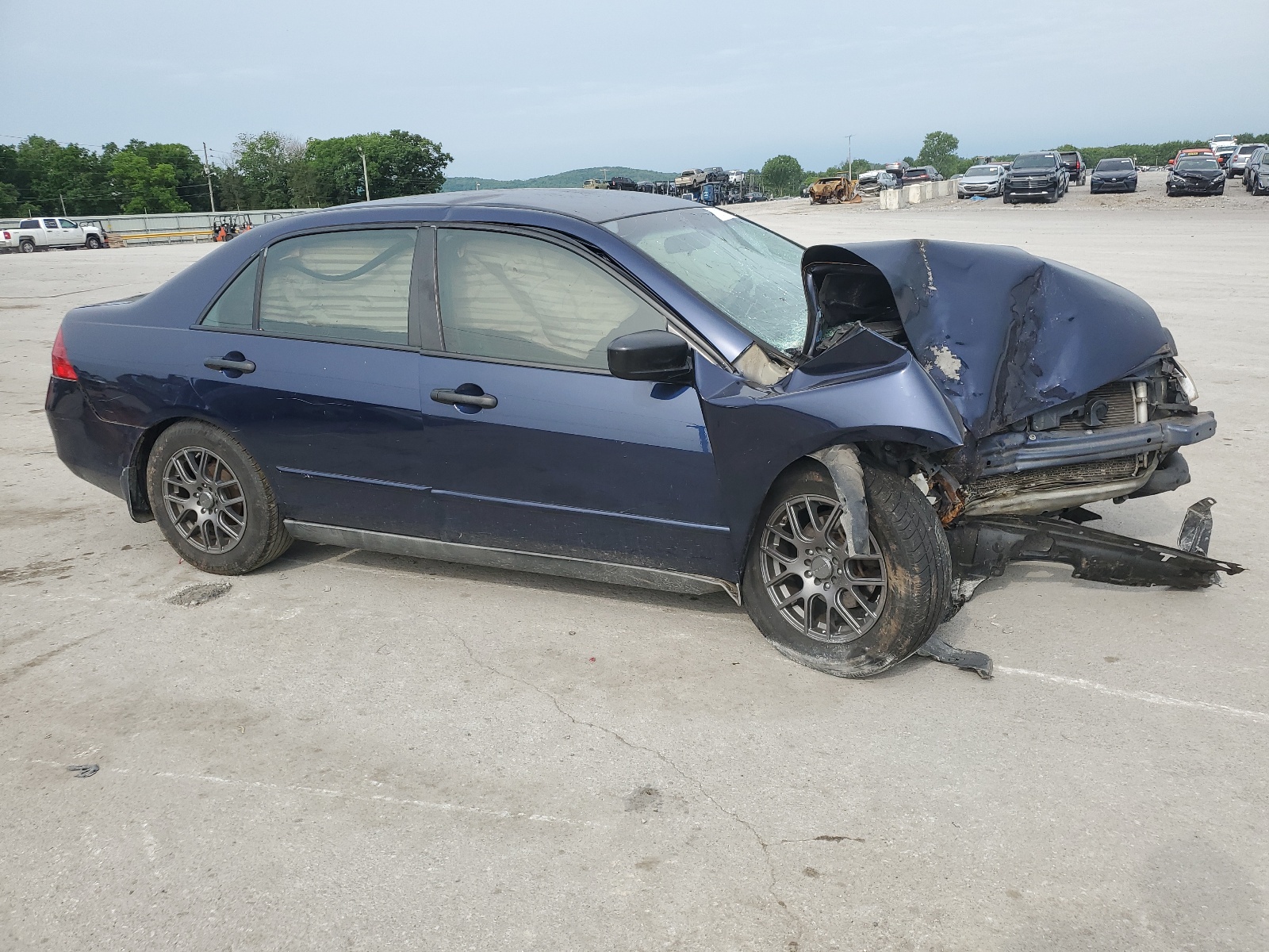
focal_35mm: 26
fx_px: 953
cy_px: 476
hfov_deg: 67.3
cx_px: 634
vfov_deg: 53.1
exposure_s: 1/2000
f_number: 1.5
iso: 50
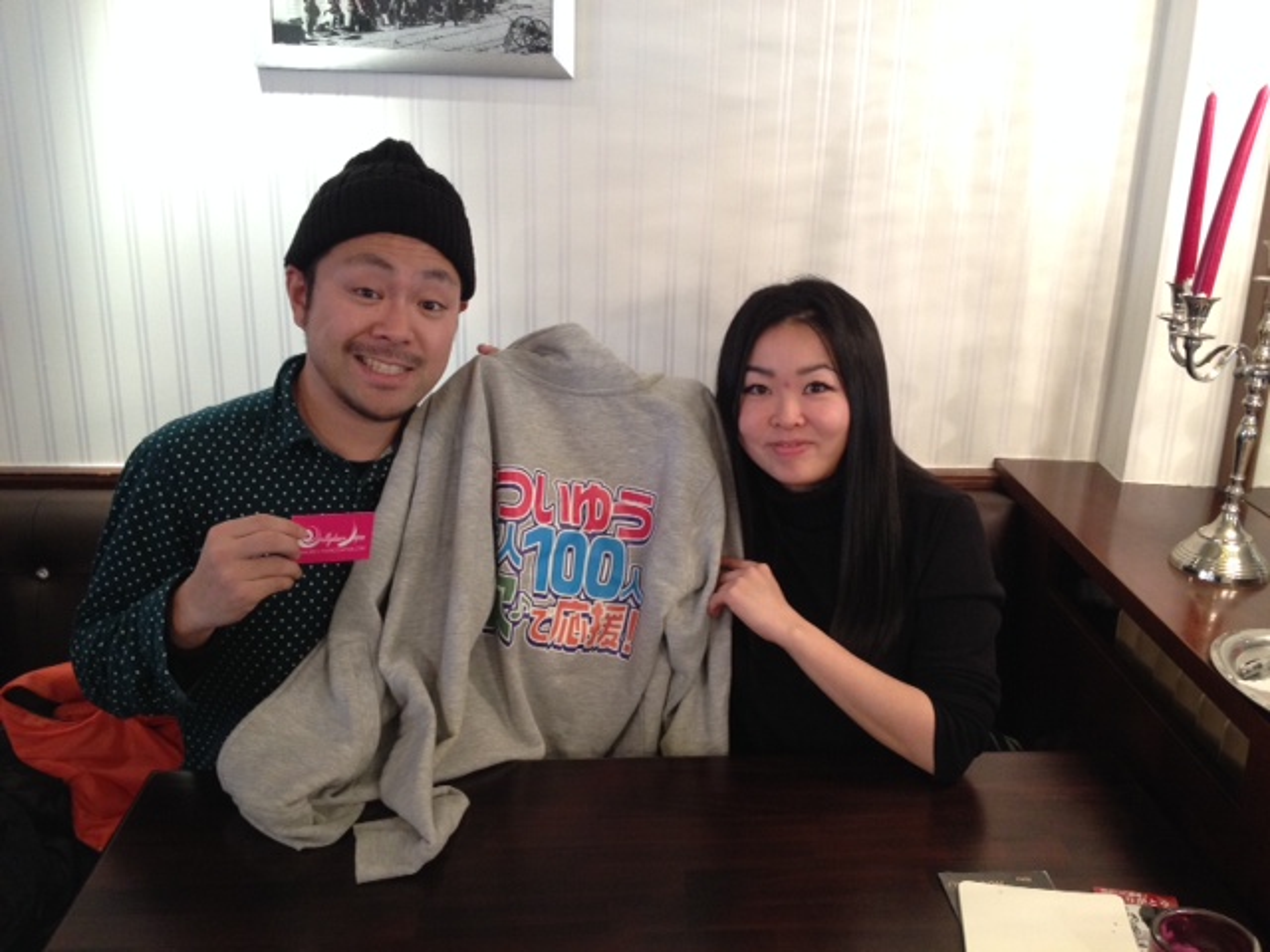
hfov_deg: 52.6
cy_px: 476
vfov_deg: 40.7
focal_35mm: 35
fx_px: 1284
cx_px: 635
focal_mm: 4.28
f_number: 2.4
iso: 200
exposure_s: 1/20
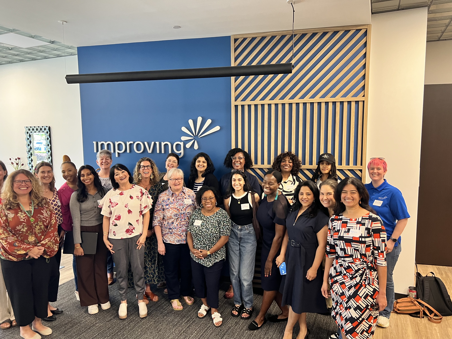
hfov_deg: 67.3
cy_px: 170
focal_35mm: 26
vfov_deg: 53.1
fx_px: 339
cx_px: 226
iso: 250
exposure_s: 1/60
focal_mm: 5.7
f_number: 1.5
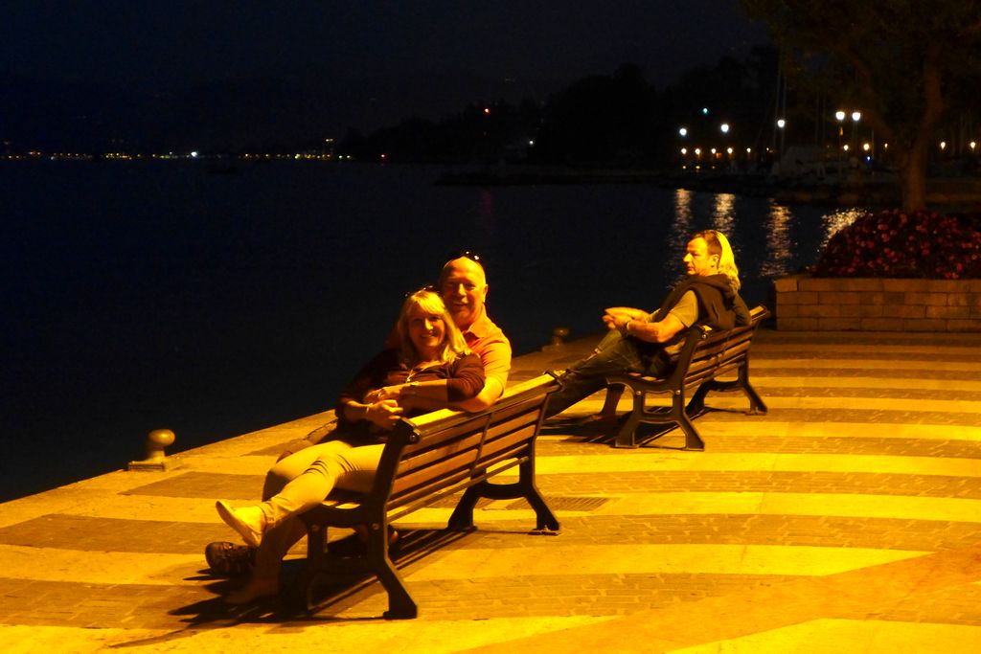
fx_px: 2453
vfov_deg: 15.2
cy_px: 327
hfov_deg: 22.6
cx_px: 490
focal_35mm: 90
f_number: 2.3
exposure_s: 1/15
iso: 800
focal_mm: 17.7
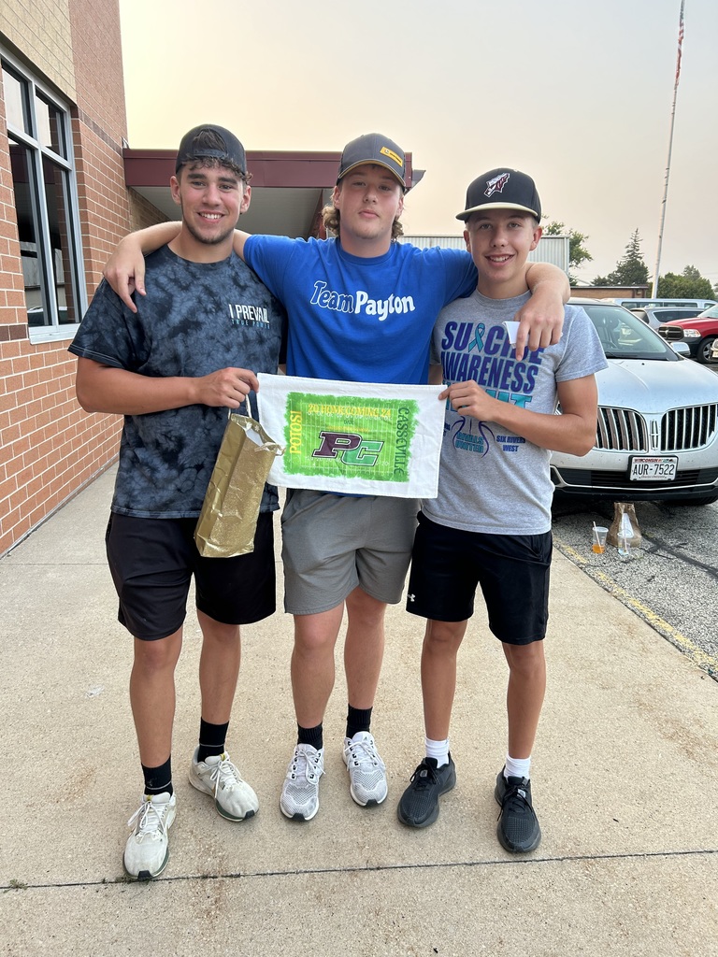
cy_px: 478
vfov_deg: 67.3
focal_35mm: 26
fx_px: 719
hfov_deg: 53.1
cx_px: 359
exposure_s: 1/167
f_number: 1.5
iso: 50
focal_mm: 5.7
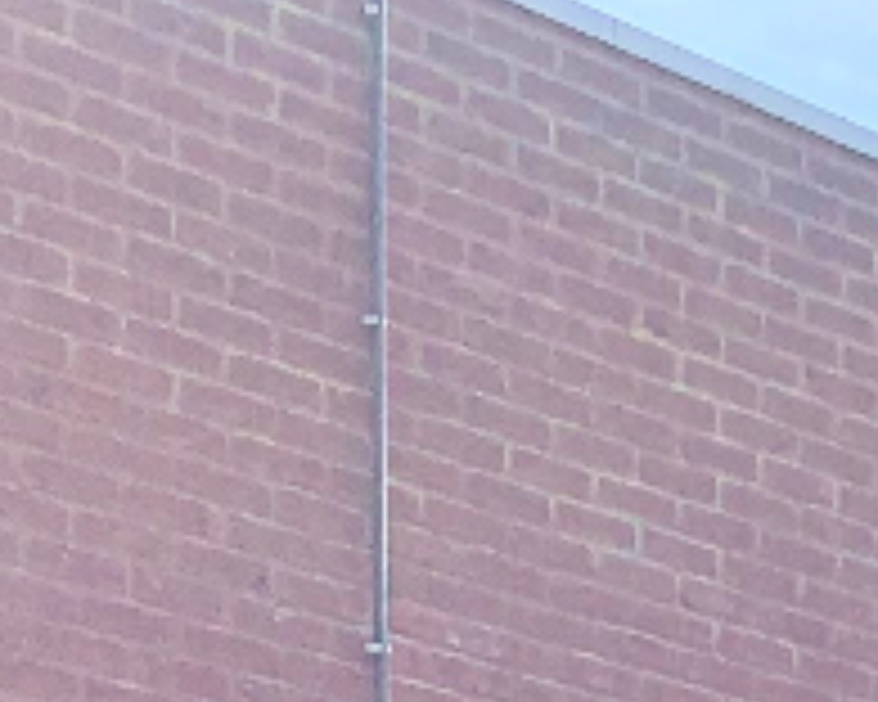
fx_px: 4859
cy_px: 2124
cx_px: 2593
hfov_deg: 8.6
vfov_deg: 7.3
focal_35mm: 187
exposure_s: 1/3086
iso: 25
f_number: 1.8
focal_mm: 4.25
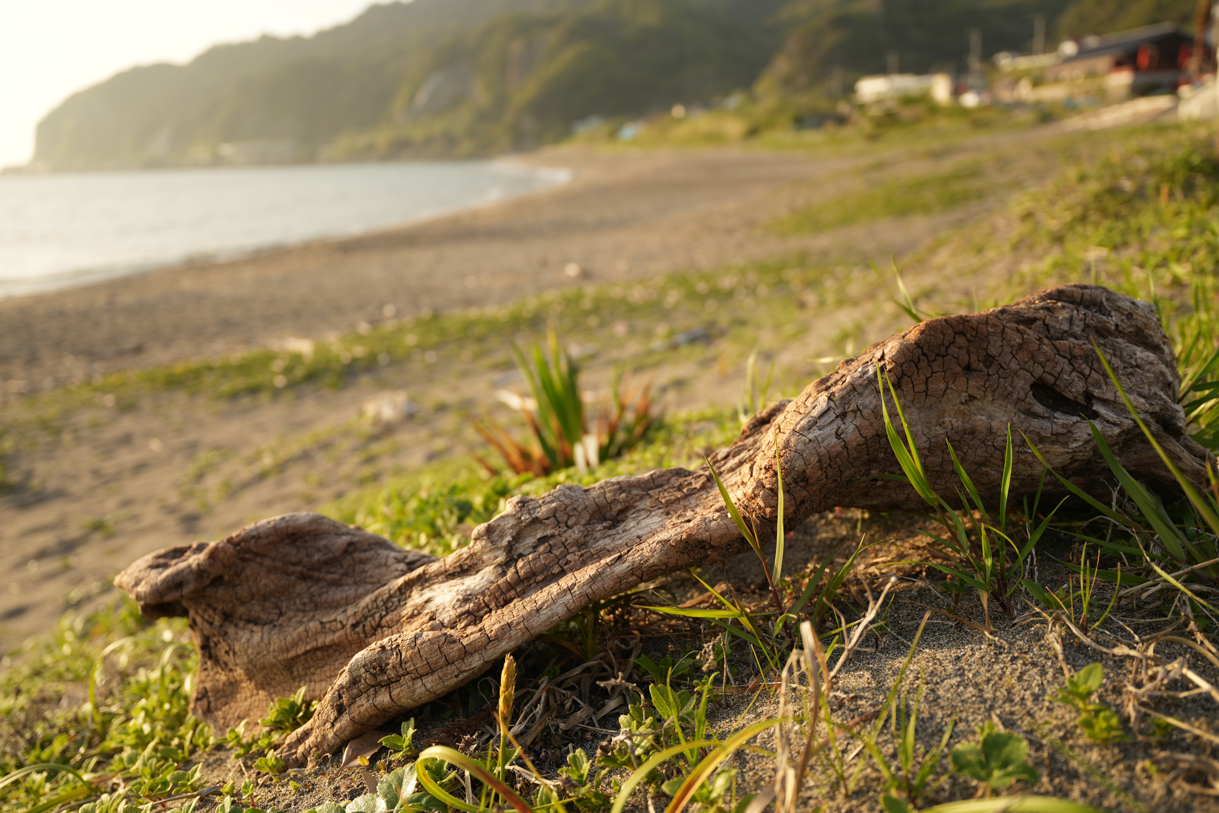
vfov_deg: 45.7
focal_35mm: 28
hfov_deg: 64.6
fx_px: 965
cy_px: 406
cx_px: 610
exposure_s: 1/250
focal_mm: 28.5
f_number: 4
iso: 100
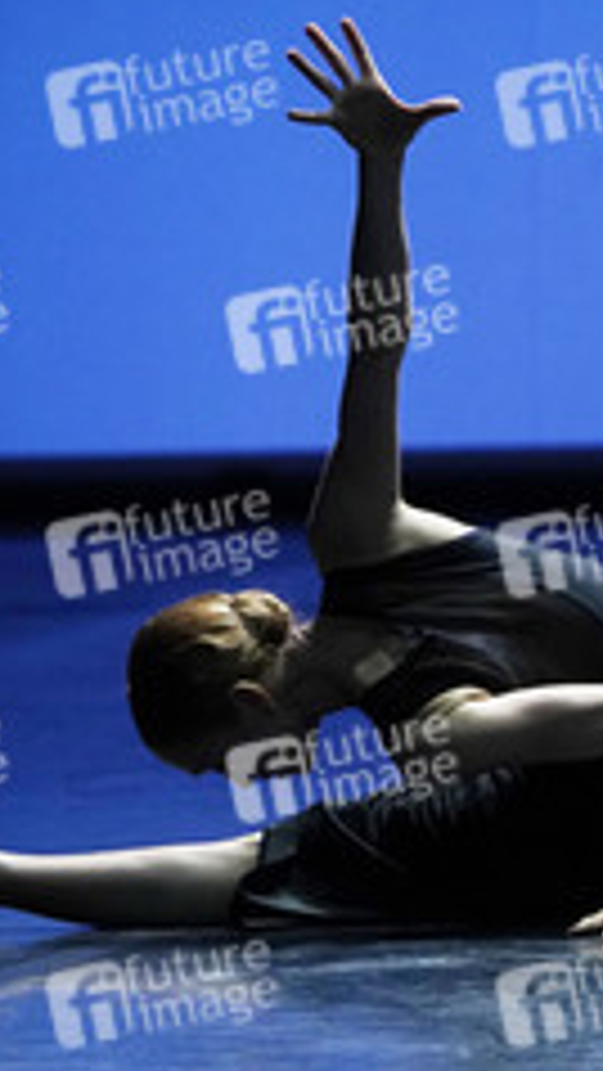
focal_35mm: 979
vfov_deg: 2.2
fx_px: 27809
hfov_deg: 1.2
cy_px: 657
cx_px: 673
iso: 6400
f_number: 6.3
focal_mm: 493
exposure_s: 1/400
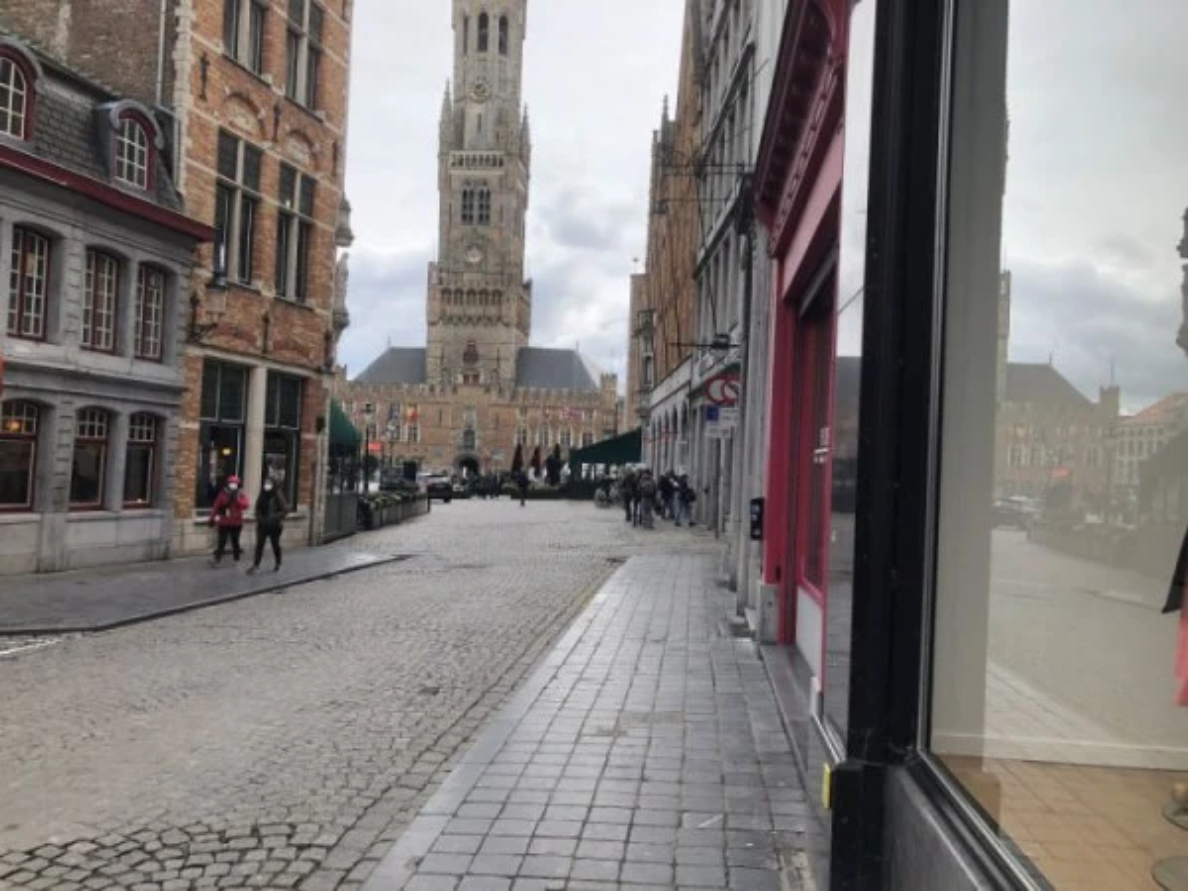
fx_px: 961
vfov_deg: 49.7
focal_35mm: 28
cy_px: 446
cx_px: 594
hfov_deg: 63.4
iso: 20
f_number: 1.8
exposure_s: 1/1171
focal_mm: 4
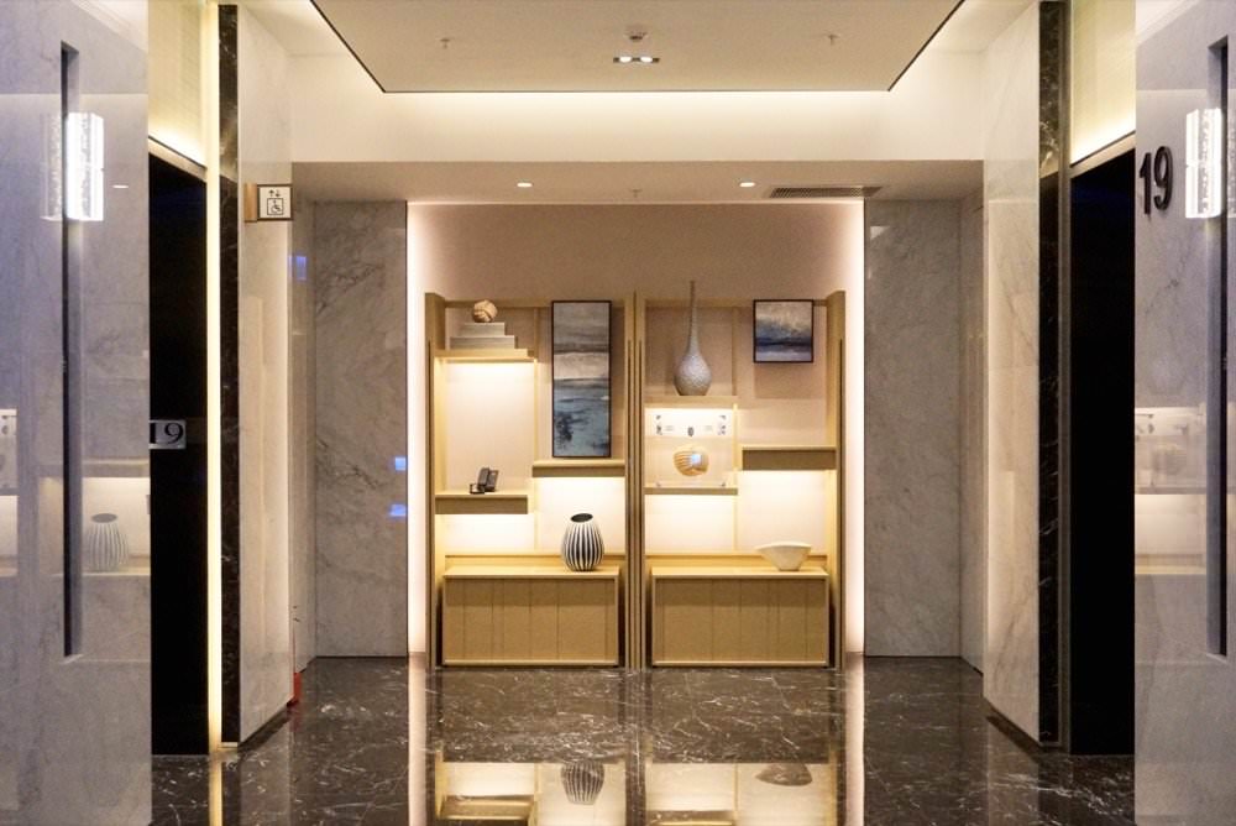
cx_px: 618
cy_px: 413
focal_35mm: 40
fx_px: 1391
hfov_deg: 47.9
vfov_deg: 33.1
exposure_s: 1/125
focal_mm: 27
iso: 3200
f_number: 4.5
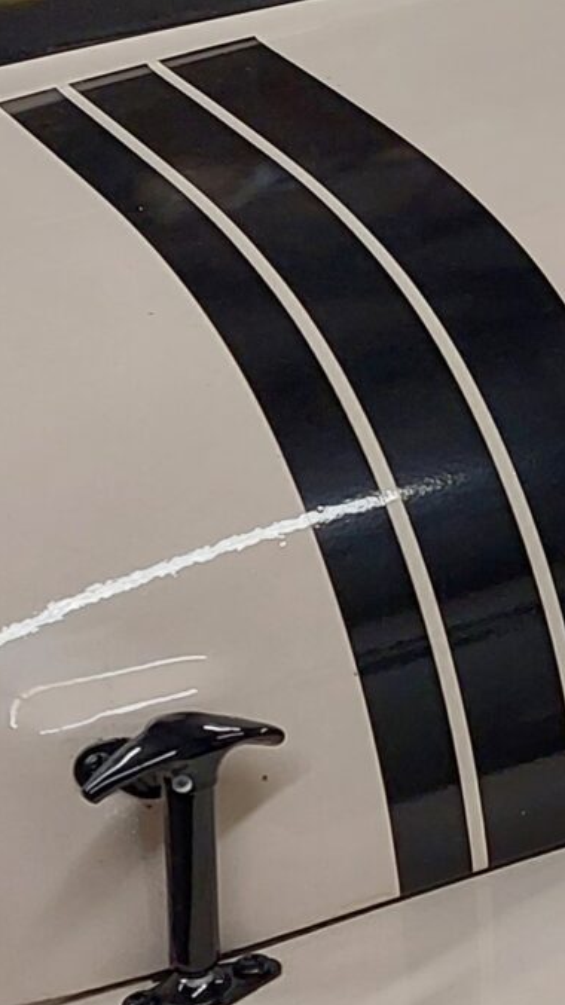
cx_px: 1042
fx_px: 2638
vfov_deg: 21.5
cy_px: 355
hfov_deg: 11.3
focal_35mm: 99
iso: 125
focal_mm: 5.23
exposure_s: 1/60
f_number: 1.8
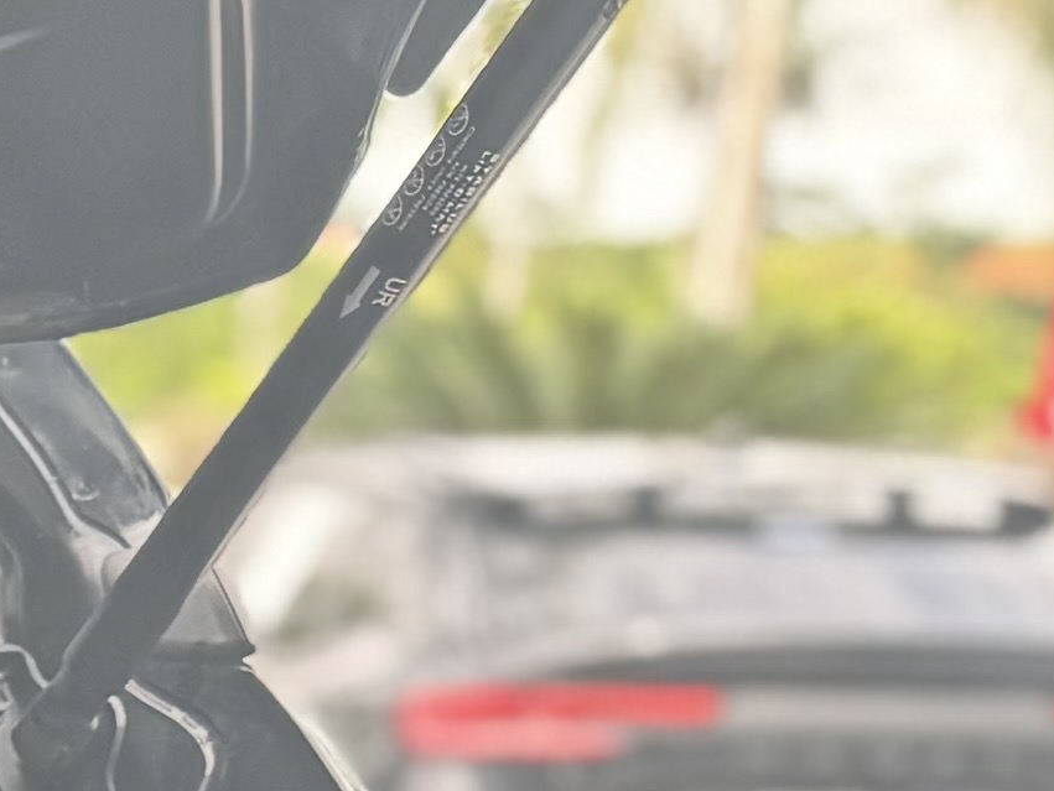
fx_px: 4904
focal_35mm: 161
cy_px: 2156
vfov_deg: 8.2
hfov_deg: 9.7
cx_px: -2019
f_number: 1.78
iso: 80
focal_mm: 6.76
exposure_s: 1/199
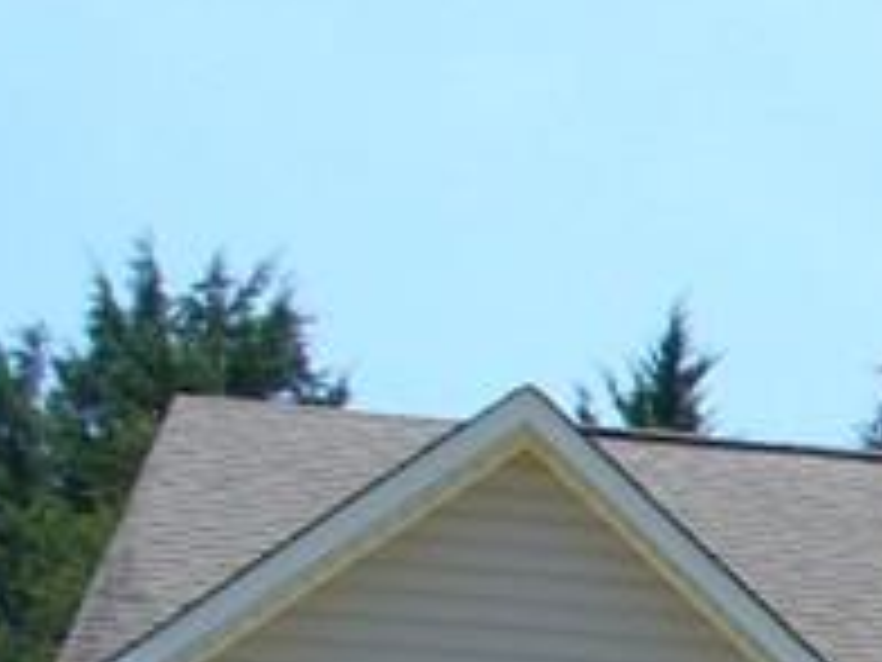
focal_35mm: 193
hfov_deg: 9.4
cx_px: 1881
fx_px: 4918
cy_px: 1423
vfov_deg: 7.3
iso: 80
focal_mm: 6.1
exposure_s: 1/250
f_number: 5.6
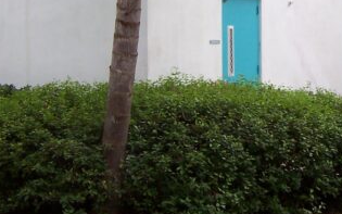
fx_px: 867
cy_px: 22
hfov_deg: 21.9
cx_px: 287
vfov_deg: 13.9
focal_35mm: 93
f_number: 4
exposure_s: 1/500
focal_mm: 5.6
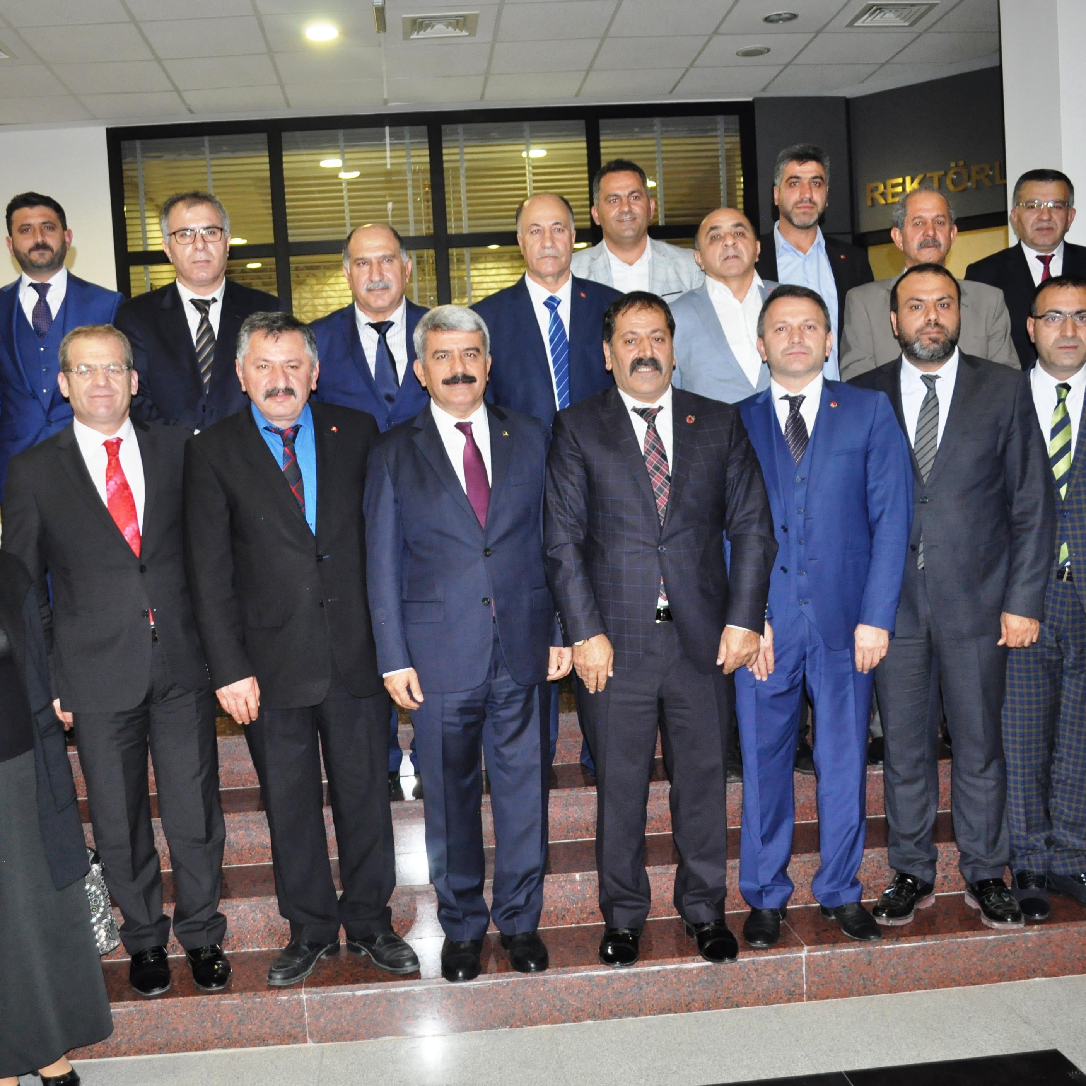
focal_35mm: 35
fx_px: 1242
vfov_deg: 47.2
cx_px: 491
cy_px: 546
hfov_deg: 47.2
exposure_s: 1/60
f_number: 3.5
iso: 800
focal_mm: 18
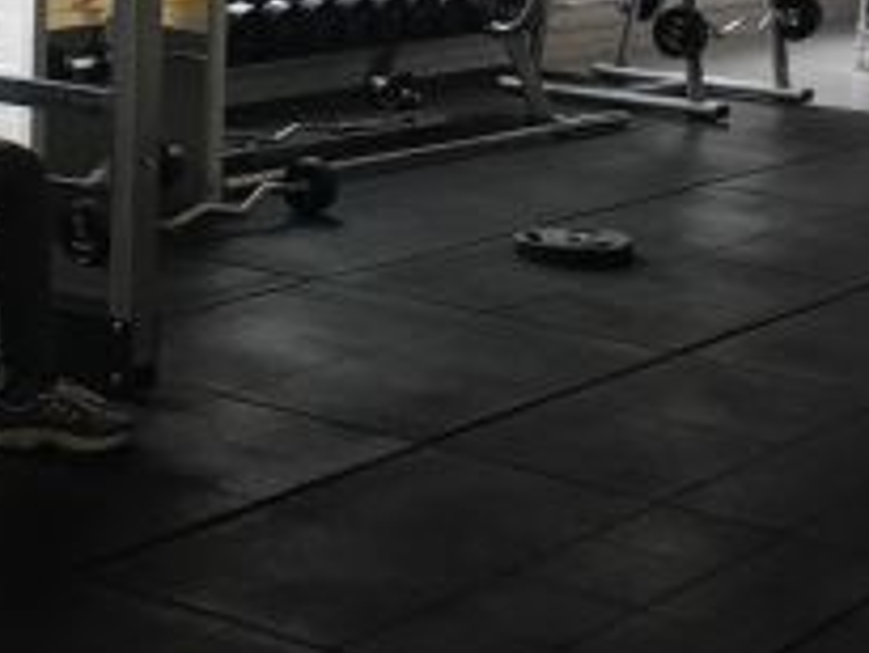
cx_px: 301
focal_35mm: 99
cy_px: -74
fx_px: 2487
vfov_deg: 14.6
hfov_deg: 19.8
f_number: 2.2
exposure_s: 1/33
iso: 100
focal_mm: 4.15
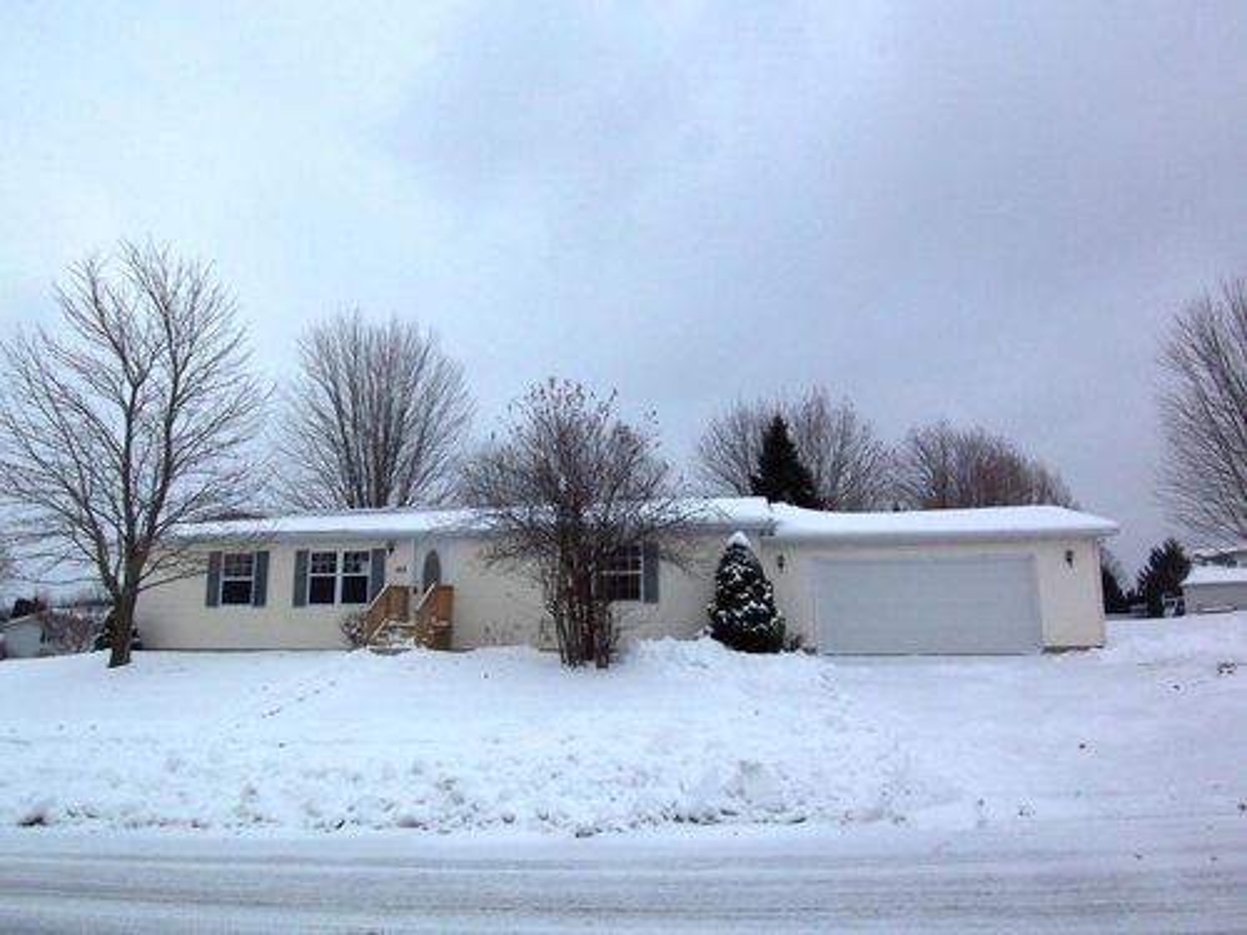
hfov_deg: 73.9
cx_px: 624
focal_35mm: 23
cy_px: 468
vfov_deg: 58.9
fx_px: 829
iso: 64
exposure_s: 1/640
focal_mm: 3.8
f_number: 5.6
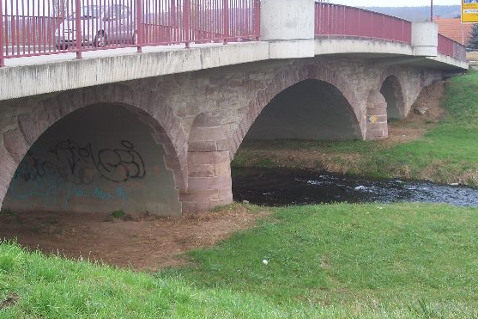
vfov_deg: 24.2
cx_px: 243
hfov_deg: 35.6
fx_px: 743
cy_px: 151
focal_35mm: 56
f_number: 3.4
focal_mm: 8.6
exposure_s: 1/180
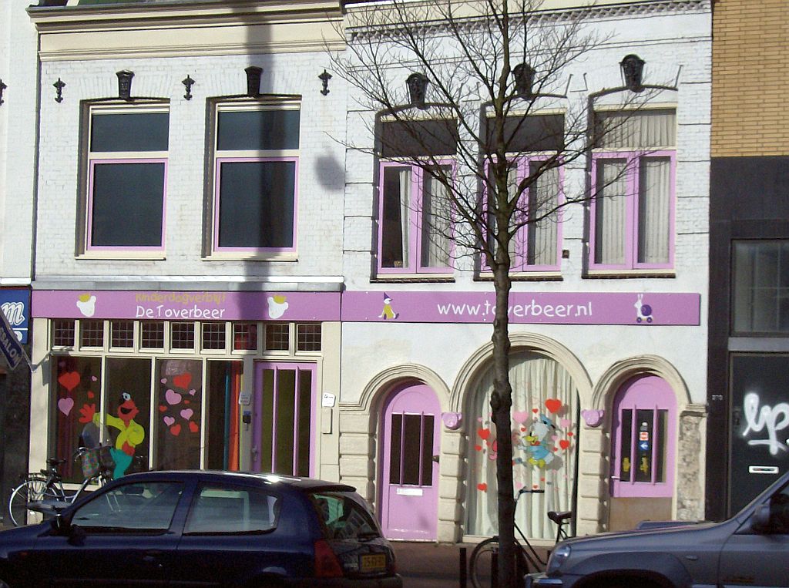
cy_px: 294
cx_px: 394
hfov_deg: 19.7
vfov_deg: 14.7
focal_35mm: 100
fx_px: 2274
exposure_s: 1/848
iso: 100
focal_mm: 16.6
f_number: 7.5
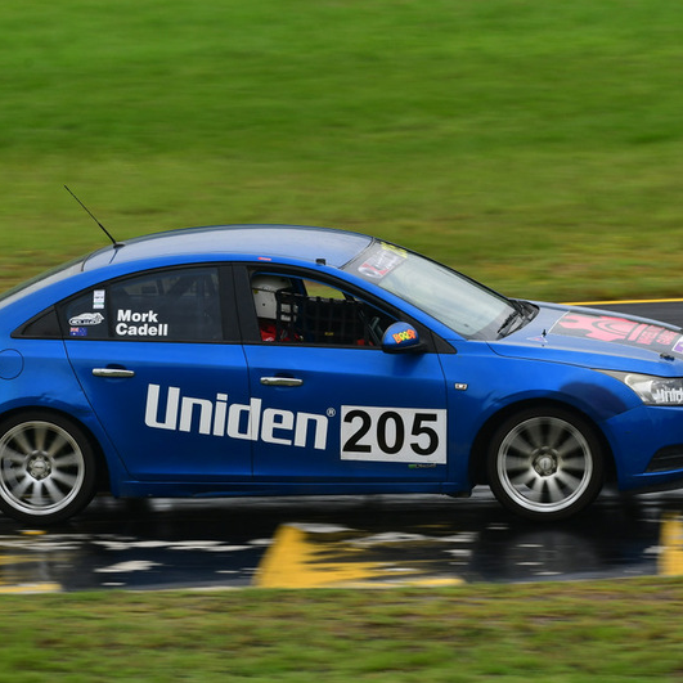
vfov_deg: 4.6
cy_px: 341
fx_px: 8572
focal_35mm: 384
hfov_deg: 4.6
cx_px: 304
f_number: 11
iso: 320
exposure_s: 1/250
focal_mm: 200
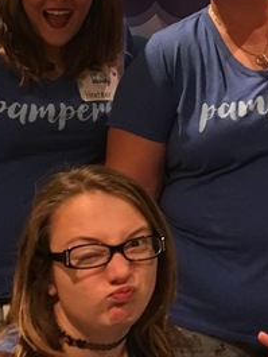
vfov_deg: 18.6
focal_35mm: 105
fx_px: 1083
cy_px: 77
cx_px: 252
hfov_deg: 13.9
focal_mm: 4.15
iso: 200
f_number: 2.2
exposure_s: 1/24
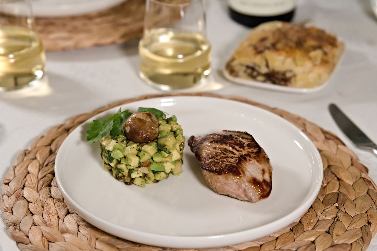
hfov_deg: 23.6
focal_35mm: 86
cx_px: 188
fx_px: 901
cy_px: 125
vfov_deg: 15.9
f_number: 4.5
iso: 2500
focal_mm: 85
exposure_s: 1/400
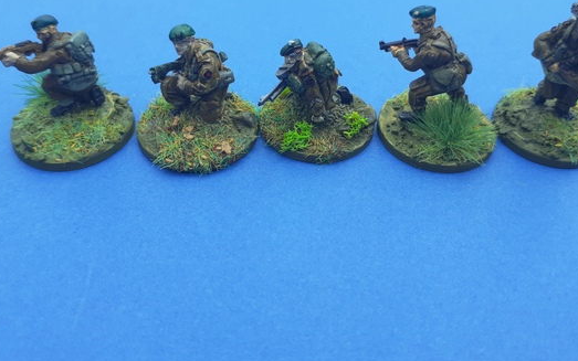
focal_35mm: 35
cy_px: 136
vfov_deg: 36.1
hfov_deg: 55.3
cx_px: 302
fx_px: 551
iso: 40
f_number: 1.9
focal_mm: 3.6
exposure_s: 1/1183
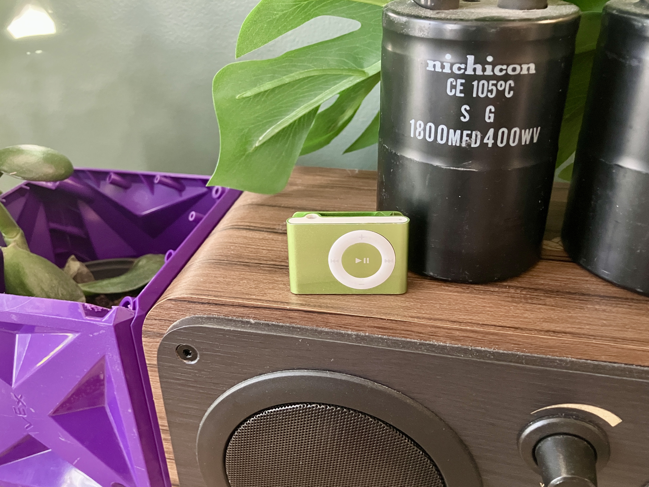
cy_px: 244
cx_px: 324
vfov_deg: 49.7
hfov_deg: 63.4
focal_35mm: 28
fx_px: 525
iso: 640
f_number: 1.8
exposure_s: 1/30
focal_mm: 3.99
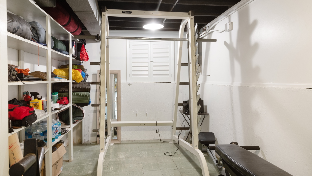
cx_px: 152
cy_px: 76
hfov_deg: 78.7
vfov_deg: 49.4
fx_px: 190
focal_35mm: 23
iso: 200
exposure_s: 1
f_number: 8
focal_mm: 14
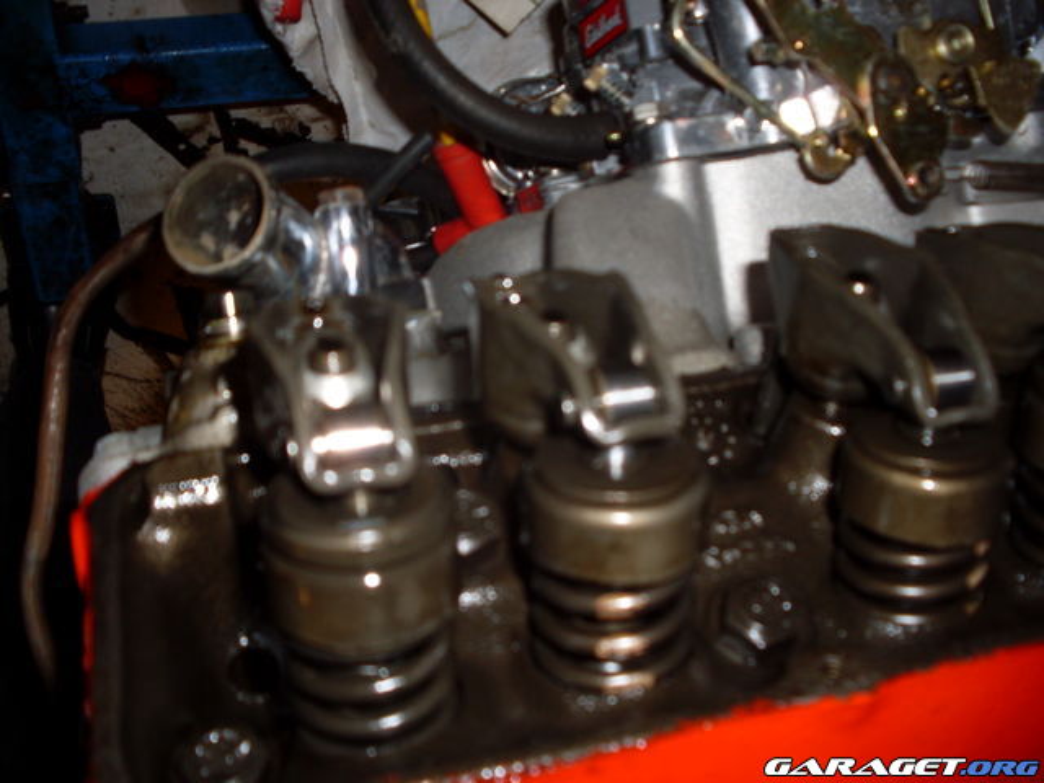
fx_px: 1146
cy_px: 392
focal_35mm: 38
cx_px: 522
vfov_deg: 37.7
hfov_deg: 49.0
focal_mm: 6.3
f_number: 2.8
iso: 100
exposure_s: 1/45
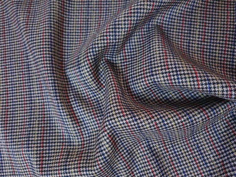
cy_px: 88
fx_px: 164
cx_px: 118
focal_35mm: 24
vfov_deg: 56.8
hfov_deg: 71.6
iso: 250
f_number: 1.8
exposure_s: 1/50
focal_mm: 5
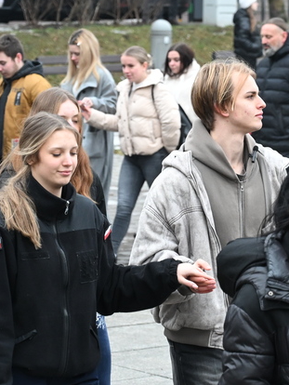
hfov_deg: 7.6
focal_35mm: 195
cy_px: 135
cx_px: 169
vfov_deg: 10.1
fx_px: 2168
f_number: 4
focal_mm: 70
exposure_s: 1/640
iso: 2000
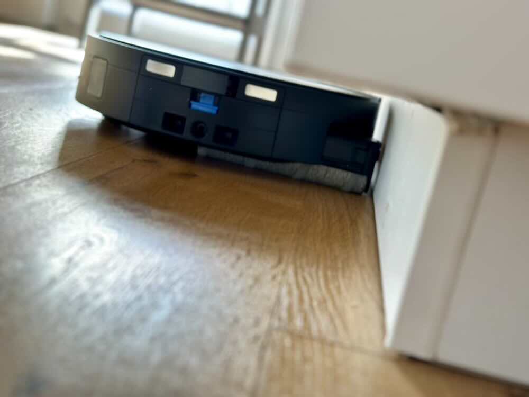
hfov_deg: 39.7
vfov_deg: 30.3
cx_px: 264
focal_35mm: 48
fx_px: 734
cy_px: 198
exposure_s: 1/121
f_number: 1.78
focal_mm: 6.86
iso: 64
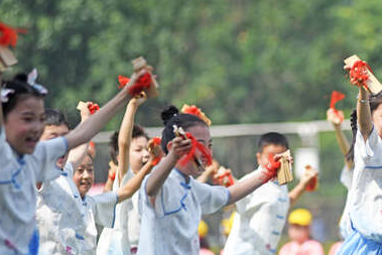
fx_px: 4140
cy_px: 222
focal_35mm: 390
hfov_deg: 5.3
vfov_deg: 3.5
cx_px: 382
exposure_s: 1/4000
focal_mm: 185
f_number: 3.2
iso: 320
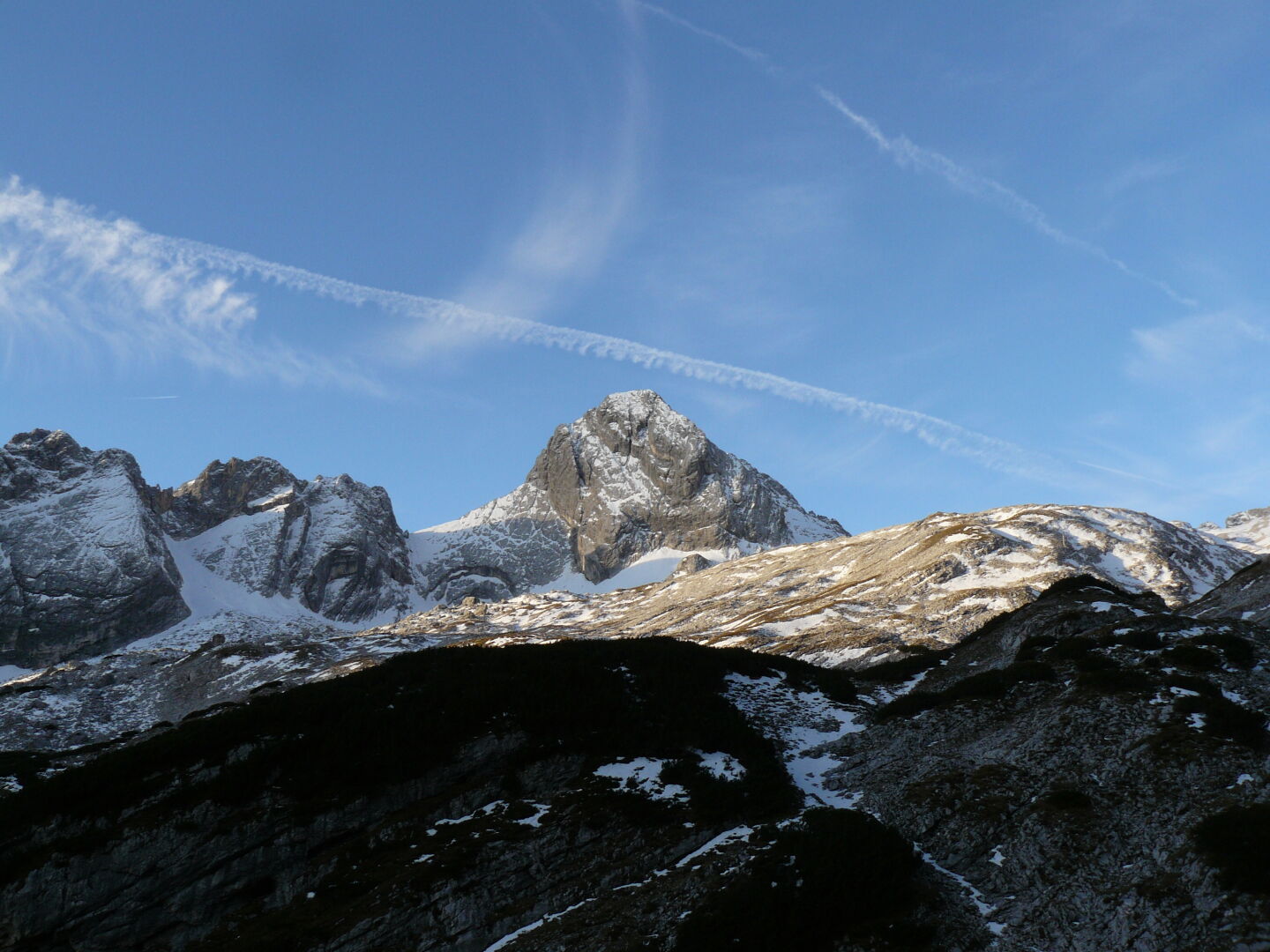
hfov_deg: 51.4
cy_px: 476
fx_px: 1321
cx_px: 635
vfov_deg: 39.7
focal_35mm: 36
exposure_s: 1/200
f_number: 5
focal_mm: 6
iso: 100
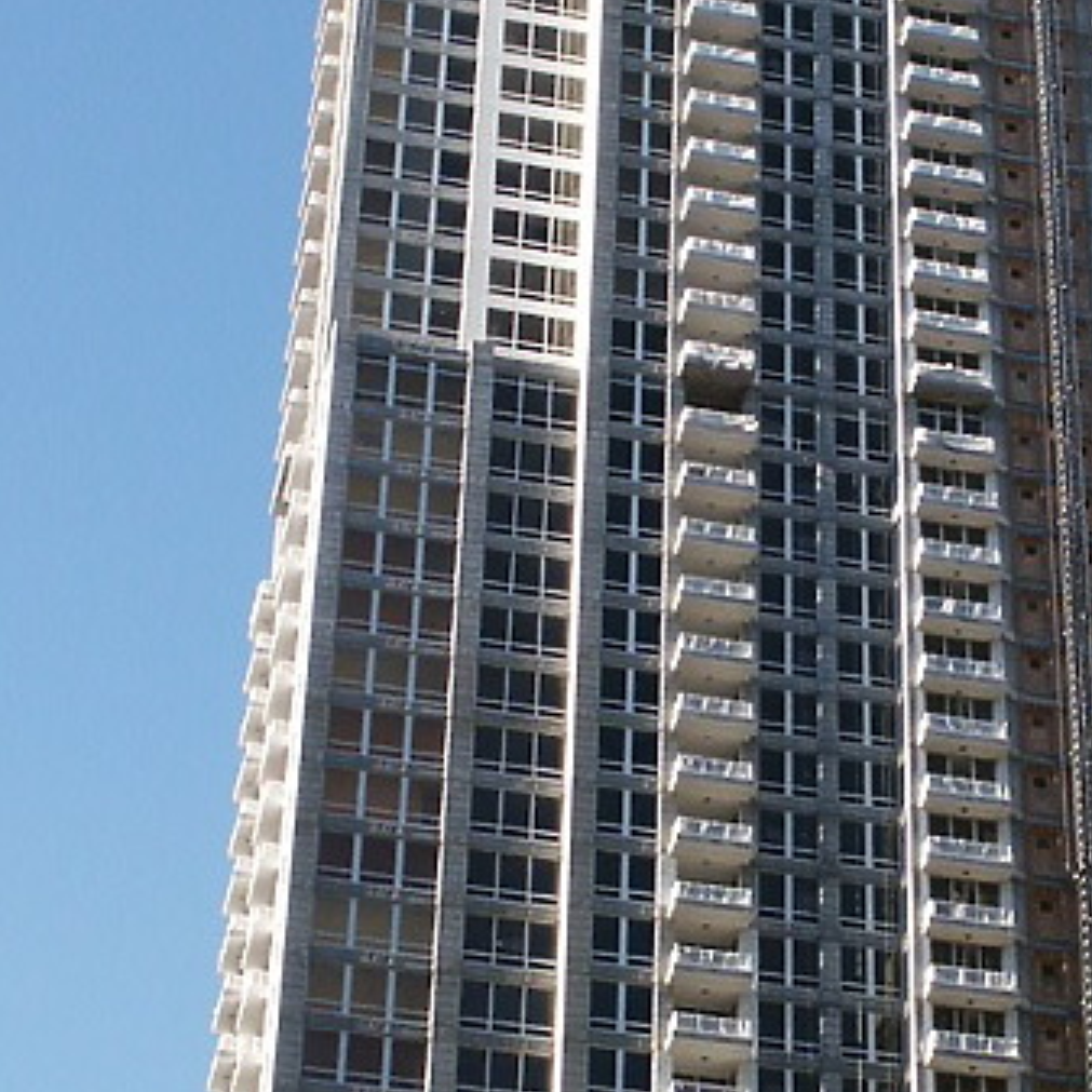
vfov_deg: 17.6
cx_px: 779
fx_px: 3533
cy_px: 596
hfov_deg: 17.5
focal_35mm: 99
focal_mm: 8.8
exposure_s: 1/125
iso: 64
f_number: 8
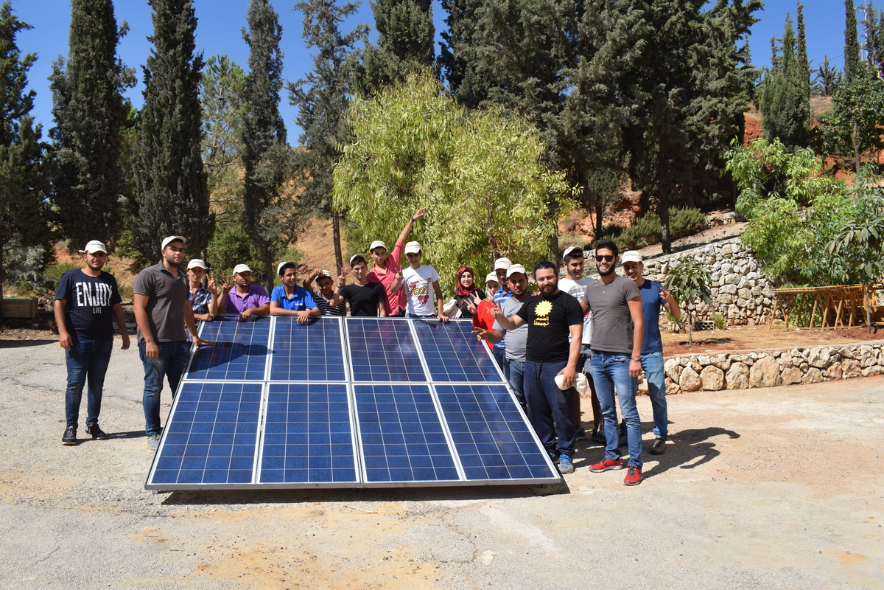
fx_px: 737
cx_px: 442
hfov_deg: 61.9
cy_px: 295
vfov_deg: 43.6
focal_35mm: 30
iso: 200
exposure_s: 1/400
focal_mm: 20
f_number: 10
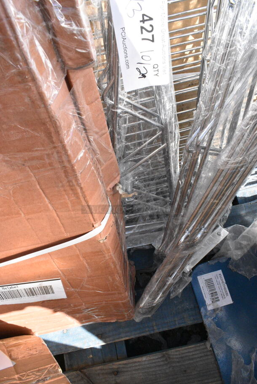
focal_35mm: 27
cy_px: 192
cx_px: 128
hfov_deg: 48.0
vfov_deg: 67.3
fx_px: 289
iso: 6400
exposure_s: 1/1000
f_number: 16
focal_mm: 18
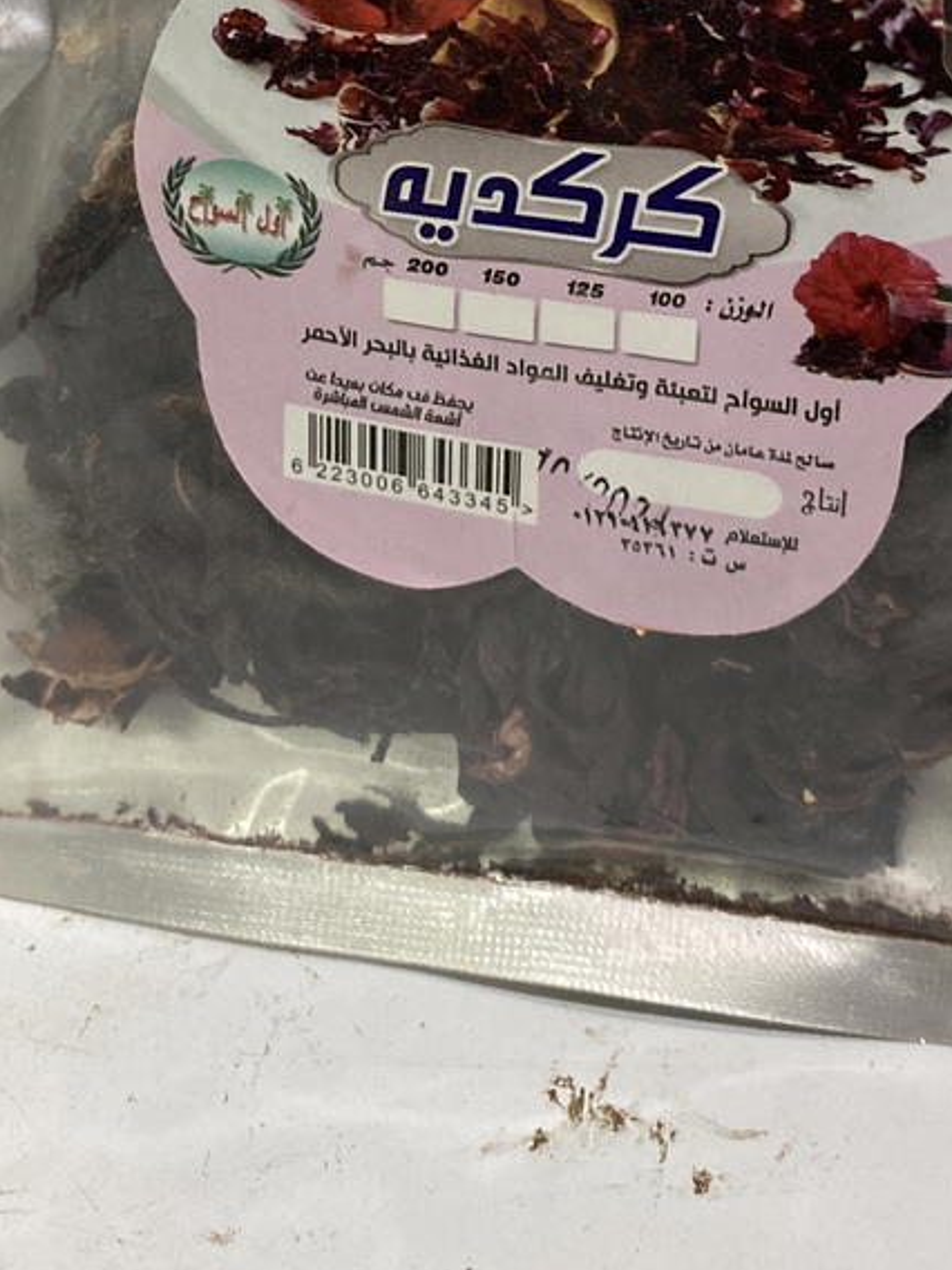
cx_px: 541
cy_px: -66
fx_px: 2237
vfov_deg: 29.1
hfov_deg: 24.0
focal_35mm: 61
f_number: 1.8
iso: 160
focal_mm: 4.25
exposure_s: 1/50
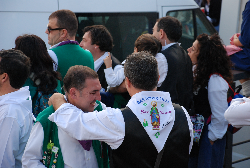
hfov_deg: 16.0
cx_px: 125
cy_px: 84
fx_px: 887
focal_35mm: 128
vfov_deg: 10.8
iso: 400
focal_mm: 85
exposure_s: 1/160
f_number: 5.6
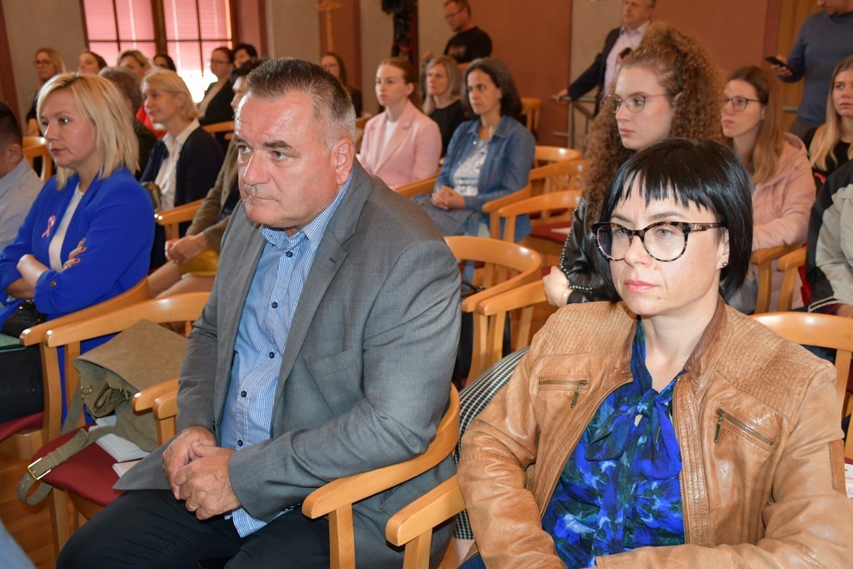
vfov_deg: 34.2
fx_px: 924
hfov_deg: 49.5
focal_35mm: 39
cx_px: 426
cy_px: 284
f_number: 3.8
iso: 1250
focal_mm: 26
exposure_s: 1/60
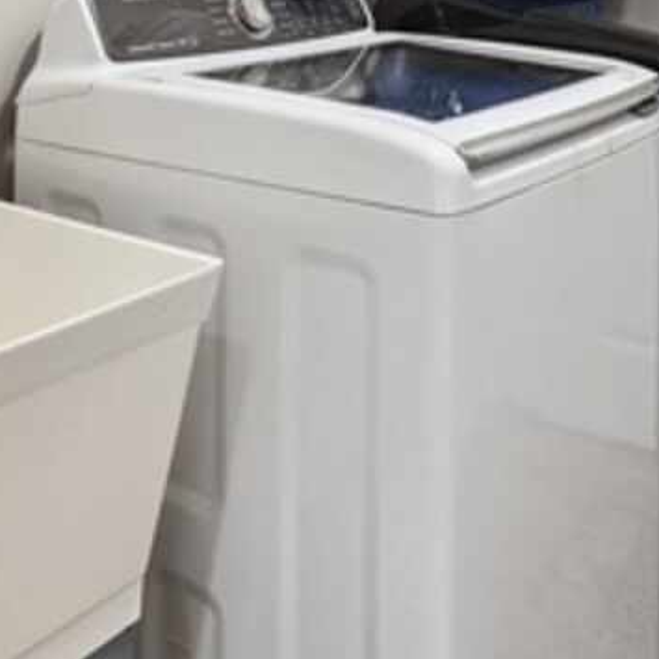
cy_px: -80
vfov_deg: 32.1
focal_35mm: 46
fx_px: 991
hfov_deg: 36.7
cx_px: 375
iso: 400
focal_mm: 15
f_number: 8
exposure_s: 1/3.33
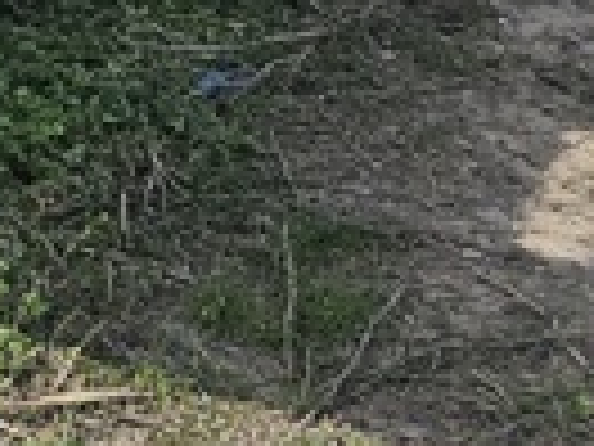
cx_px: -1192
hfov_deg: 9.1
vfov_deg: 8.2
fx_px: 2986
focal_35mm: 174
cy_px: -419
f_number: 1.8
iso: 40
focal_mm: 5.4
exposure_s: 1/1372
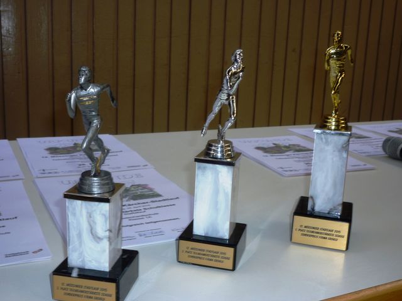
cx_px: 201
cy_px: 150
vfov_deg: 33.6
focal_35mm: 43
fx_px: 499
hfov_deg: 43.9
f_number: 4.5
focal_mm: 7.5
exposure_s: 1/30
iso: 100
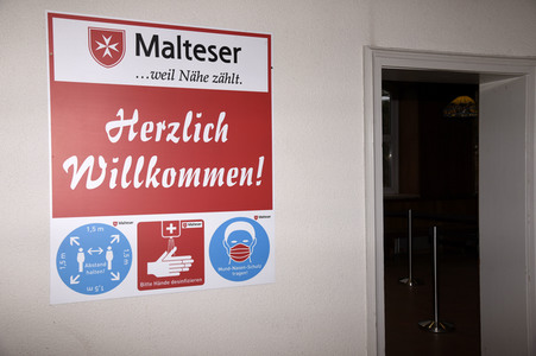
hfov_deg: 50.7
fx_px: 565
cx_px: 268
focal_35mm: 38
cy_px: 178
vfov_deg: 35.0
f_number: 6.3
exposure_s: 1/125
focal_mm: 38
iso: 640
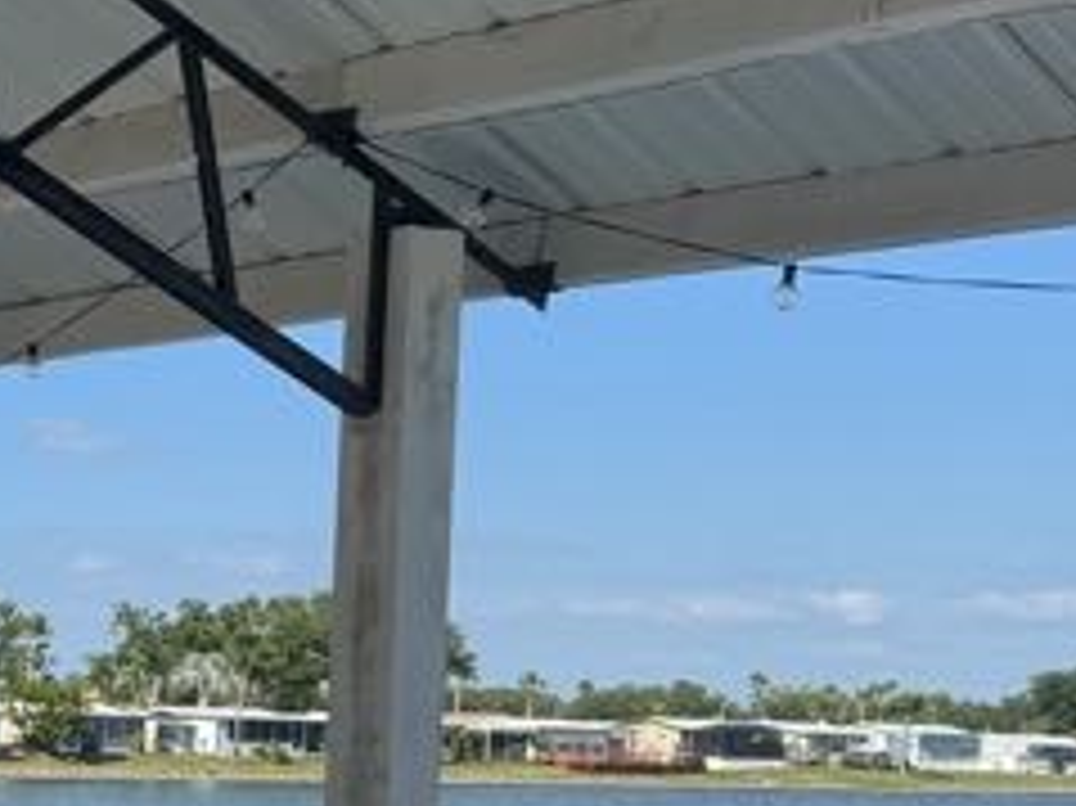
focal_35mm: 84
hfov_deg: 20.8
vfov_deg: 17.1
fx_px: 2610
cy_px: 822
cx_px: -405
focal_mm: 6.76
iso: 80
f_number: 1.78
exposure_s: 1/4310
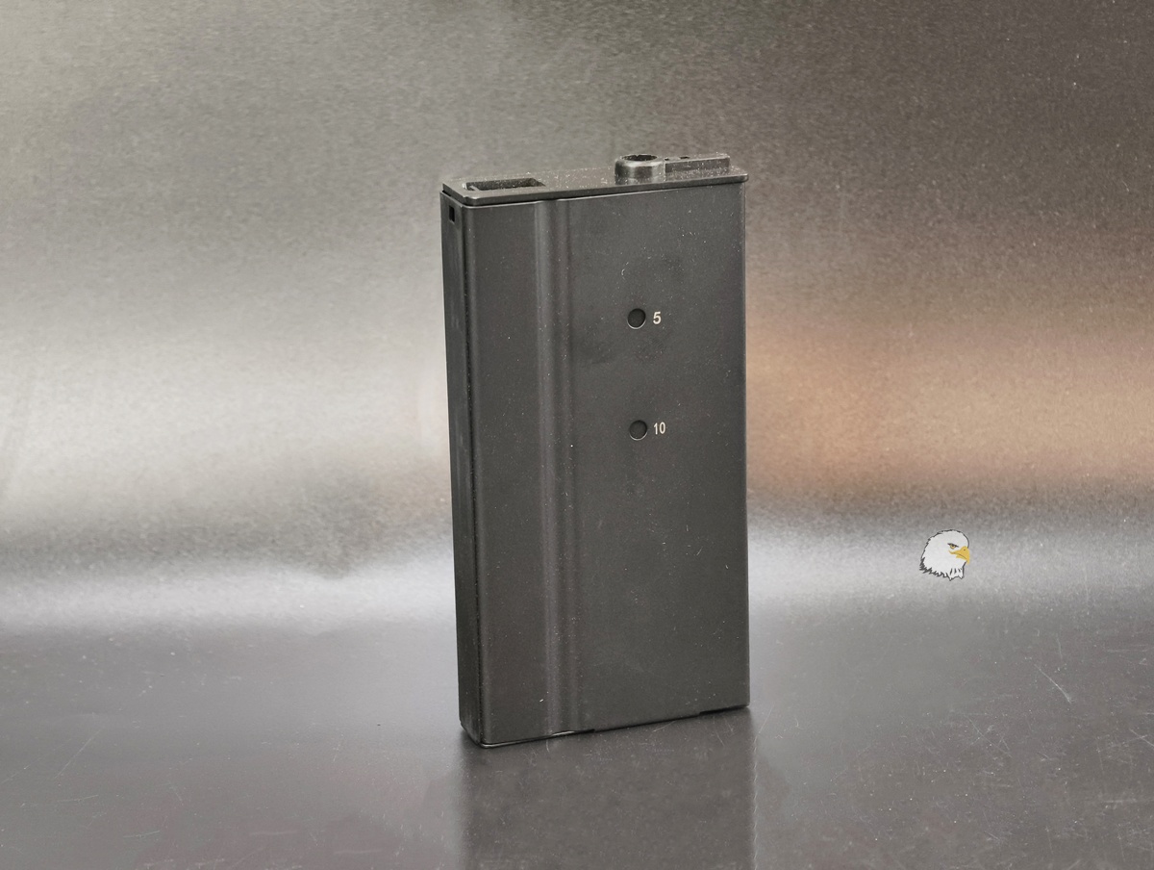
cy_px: 435
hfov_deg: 23.0
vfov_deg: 17.4
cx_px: 577
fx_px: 2838
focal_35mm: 85
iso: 971
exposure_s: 1/10.9
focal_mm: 22.48
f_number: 2.67
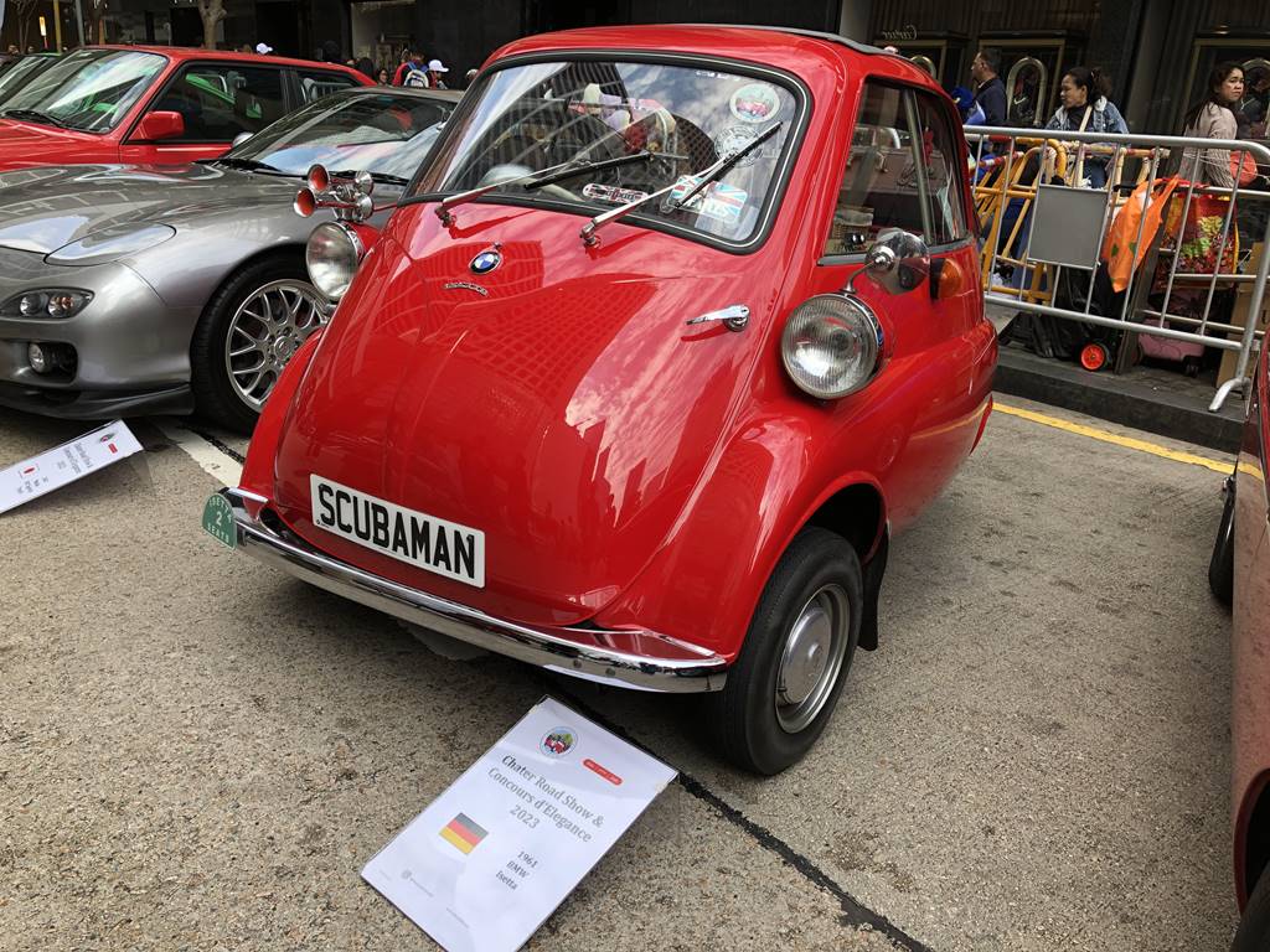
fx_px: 1027
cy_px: 476
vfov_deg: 49.7
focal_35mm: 28
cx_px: 635
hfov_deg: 63.4
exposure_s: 1/286
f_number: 1.8
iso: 20
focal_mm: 3.99
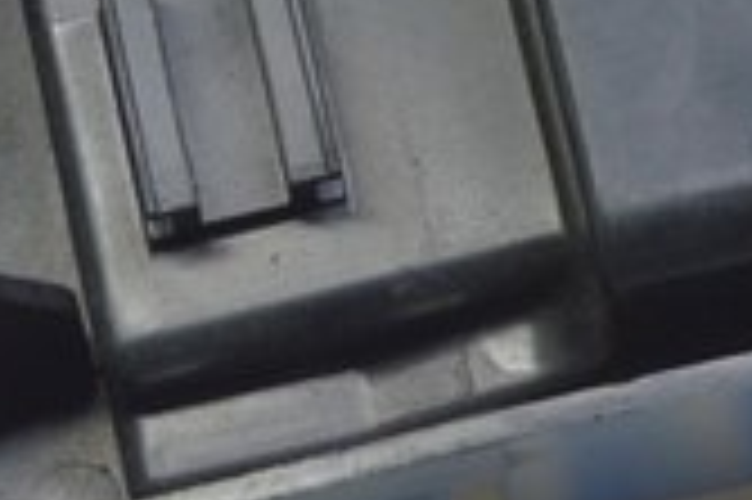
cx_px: 738
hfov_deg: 8.3
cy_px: -376
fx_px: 5177
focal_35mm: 248
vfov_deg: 5.4
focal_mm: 27
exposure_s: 1/20
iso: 400
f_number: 5.6
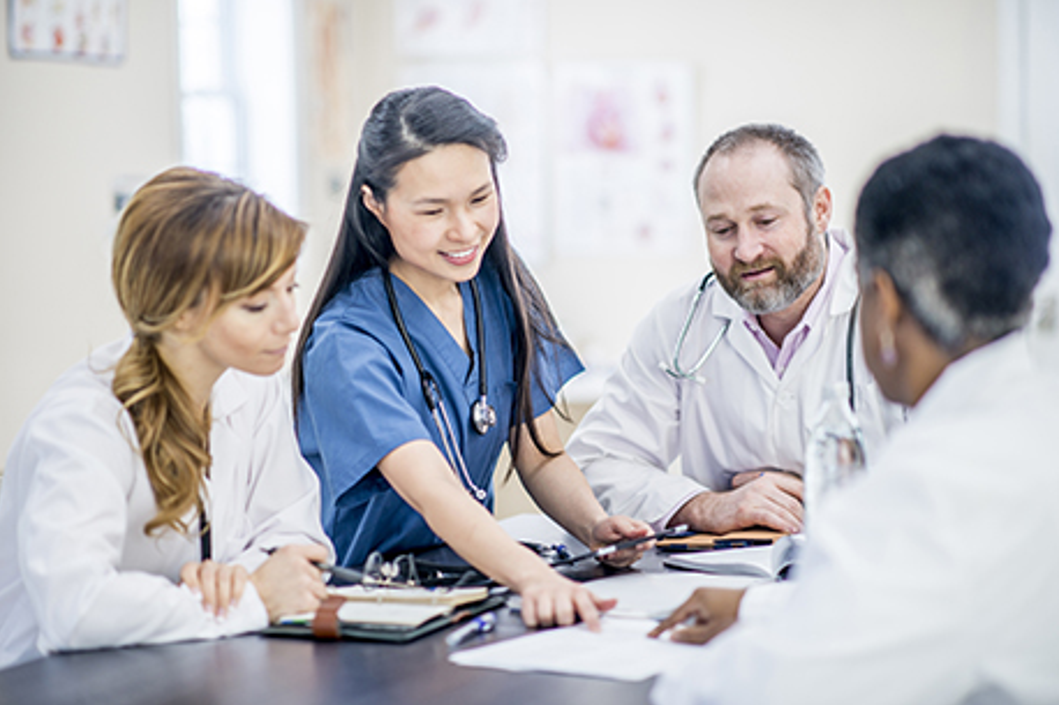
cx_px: 528
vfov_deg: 15.9
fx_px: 2529
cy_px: 350
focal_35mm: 86
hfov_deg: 23.7
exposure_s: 1/160
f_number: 1.8
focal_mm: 85
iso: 100
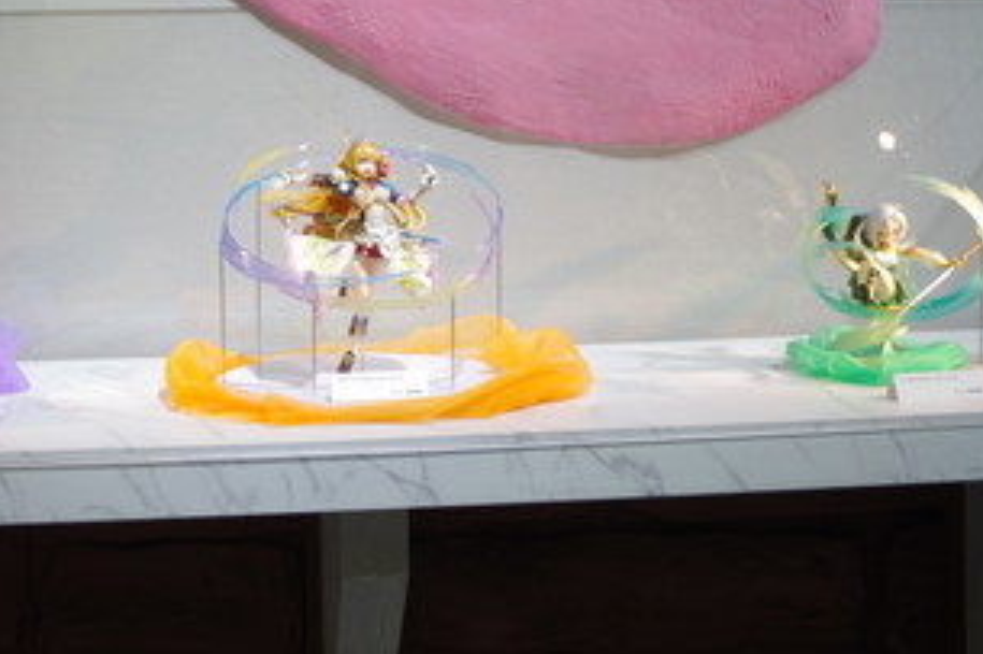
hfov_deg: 35.0
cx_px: 403
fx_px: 1556
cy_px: 172
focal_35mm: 57
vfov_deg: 23.5
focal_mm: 23.13
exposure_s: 1/50
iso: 100
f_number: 4
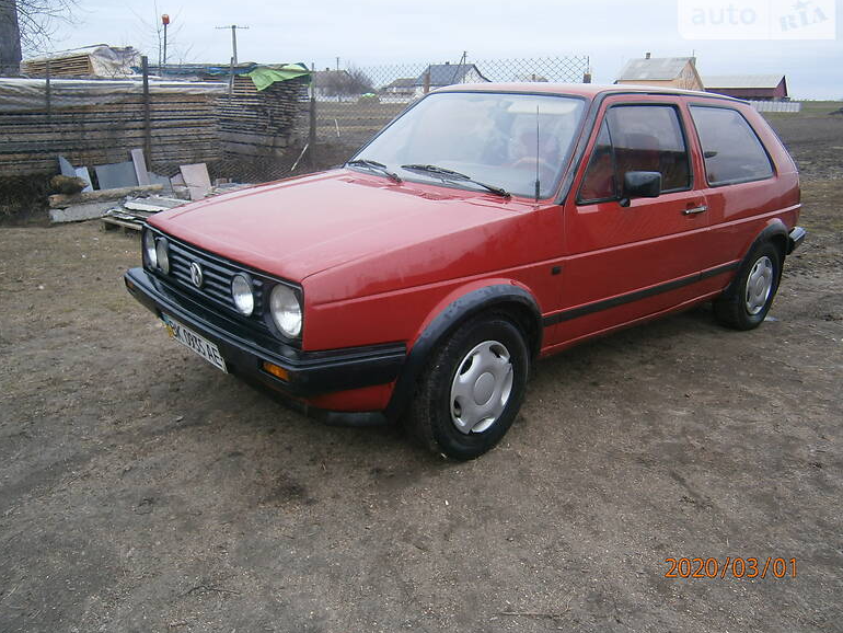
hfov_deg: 65.3
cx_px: 414
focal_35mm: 27
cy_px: 308
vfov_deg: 51.4
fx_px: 658
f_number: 2.8
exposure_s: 1/100
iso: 80
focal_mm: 4.7
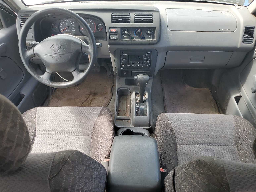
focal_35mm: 27
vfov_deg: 51.4
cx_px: 124
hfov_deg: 65.3
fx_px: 200
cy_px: 99
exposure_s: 1/312
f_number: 1.5
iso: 50
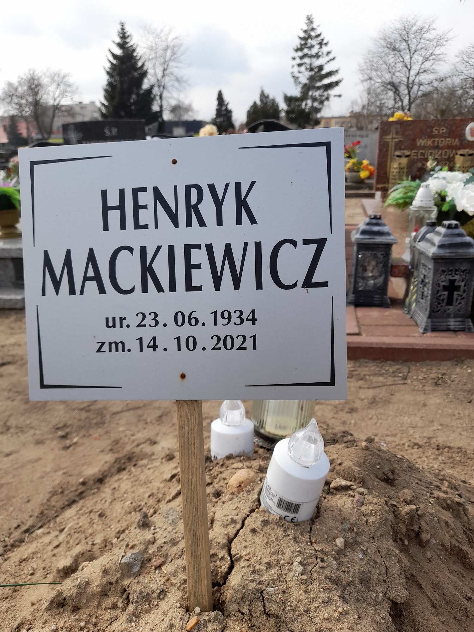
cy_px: 316
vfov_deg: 69.4
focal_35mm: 25
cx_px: 237
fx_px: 456
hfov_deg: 54.9
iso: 20
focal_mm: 4.6
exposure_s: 1/538
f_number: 2
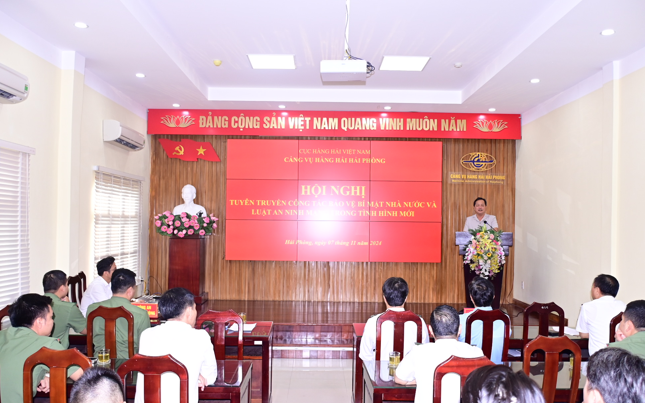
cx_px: 325
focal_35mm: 31
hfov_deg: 61.2
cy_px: 213
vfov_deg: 40.6
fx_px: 545
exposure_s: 1/200
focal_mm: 20
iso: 1000
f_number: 4.5
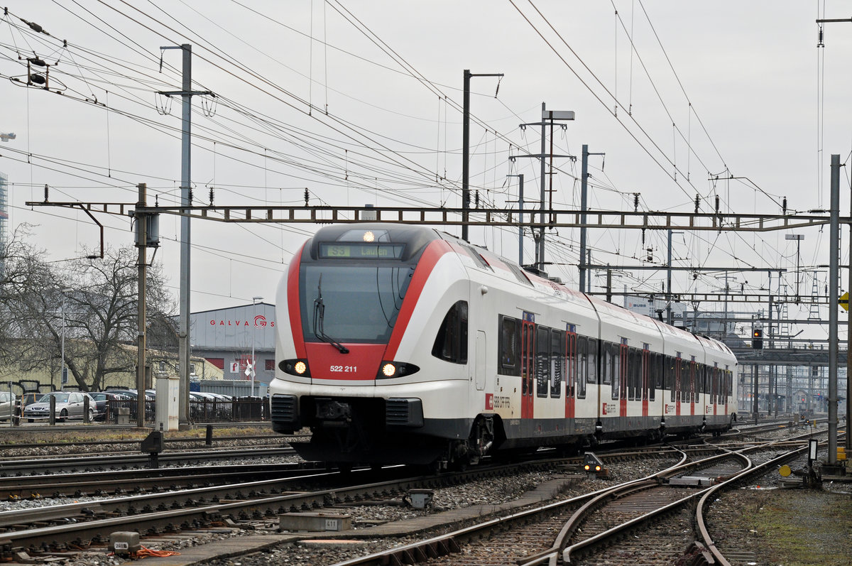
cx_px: 426
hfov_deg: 19.5
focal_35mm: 105
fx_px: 2482
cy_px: 283
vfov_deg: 13.0
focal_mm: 70
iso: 400
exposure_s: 1/800
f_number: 5.6
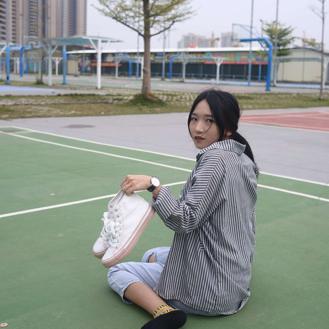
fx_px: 484
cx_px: 163
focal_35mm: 45
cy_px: 134
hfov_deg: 37.6
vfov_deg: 37.4
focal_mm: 35
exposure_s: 1/640
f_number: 5.6
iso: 100
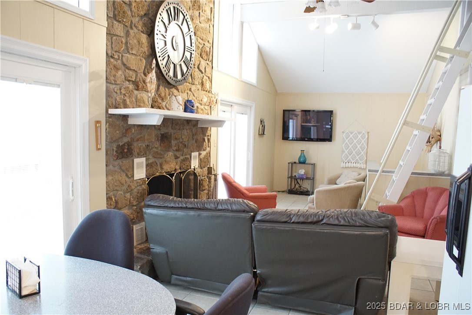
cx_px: 236
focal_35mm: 30
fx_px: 393
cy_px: 158
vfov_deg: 43.6
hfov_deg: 61.9
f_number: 4
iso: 3200
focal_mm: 20
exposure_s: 1/60
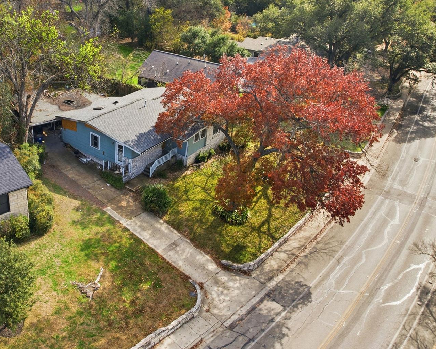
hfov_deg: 53.7
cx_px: 170
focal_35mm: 33
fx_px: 426
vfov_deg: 44.4
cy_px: 145
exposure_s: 1/80
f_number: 2.8
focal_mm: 8.4
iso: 100
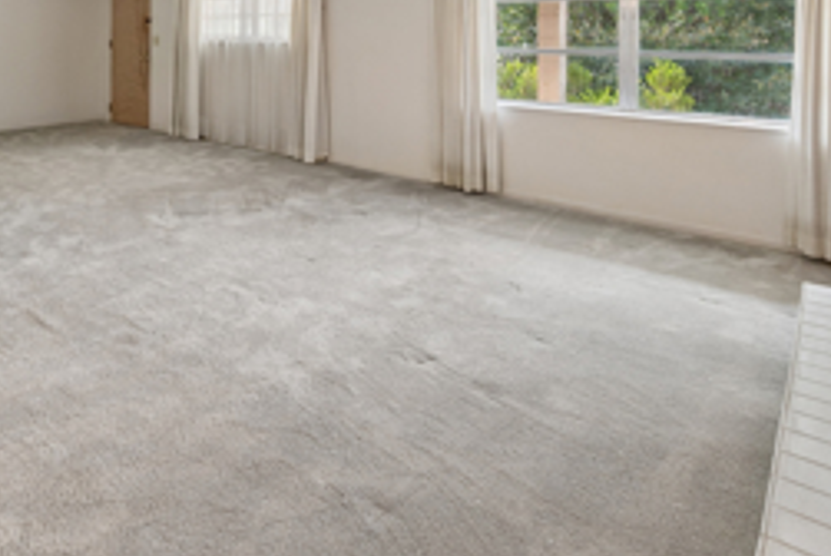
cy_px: 70
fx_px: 578
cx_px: 326
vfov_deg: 47.0
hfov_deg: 70.6
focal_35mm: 25
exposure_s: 1/25
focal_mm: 14
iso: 400
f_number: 8
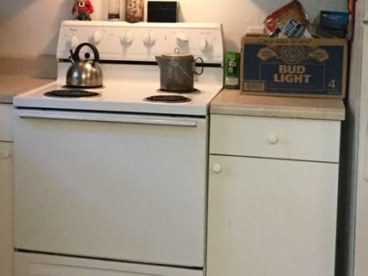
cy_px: 85
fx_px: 787
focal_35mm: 74
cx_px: 92
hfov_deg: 26.0
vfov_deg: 19.8
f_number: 2.4
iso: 160
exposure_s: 1/30
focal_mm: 3.3
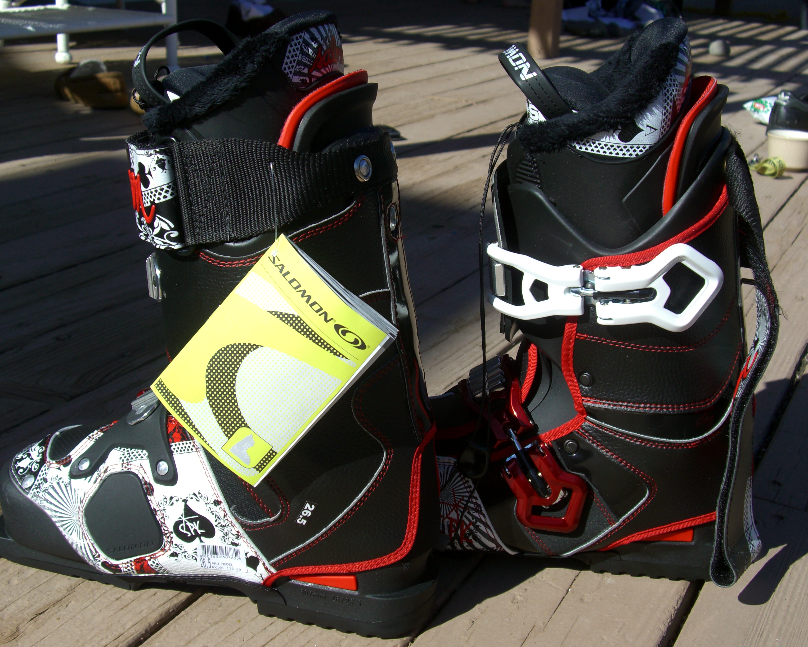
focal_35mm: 48
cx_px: 393
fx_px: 1148
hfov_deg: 38.8
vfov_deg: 31.5
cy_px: 324
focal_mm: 9.6
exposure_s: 1/320
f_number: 6.2
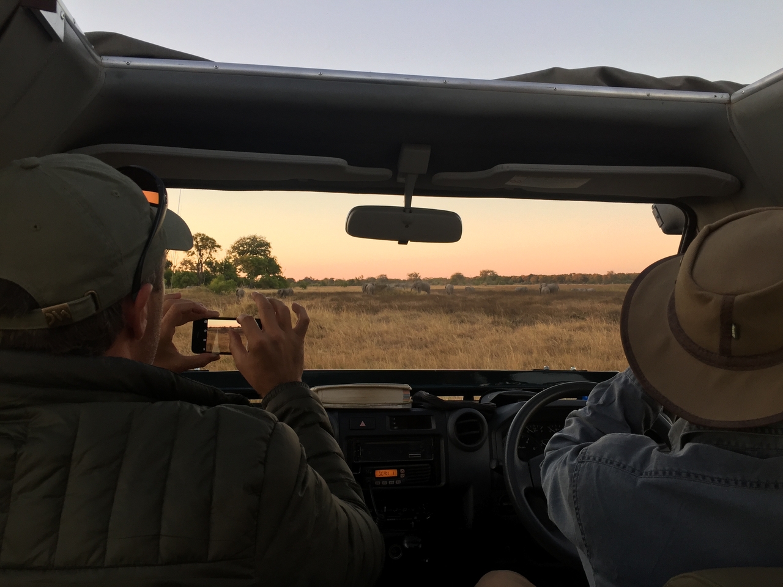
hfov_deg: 61.7
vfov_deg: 48.2
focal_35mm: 29
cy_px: 294
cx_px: 392
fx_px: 656
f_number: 2.2
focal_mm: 4.15
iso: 50
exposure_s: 1/100
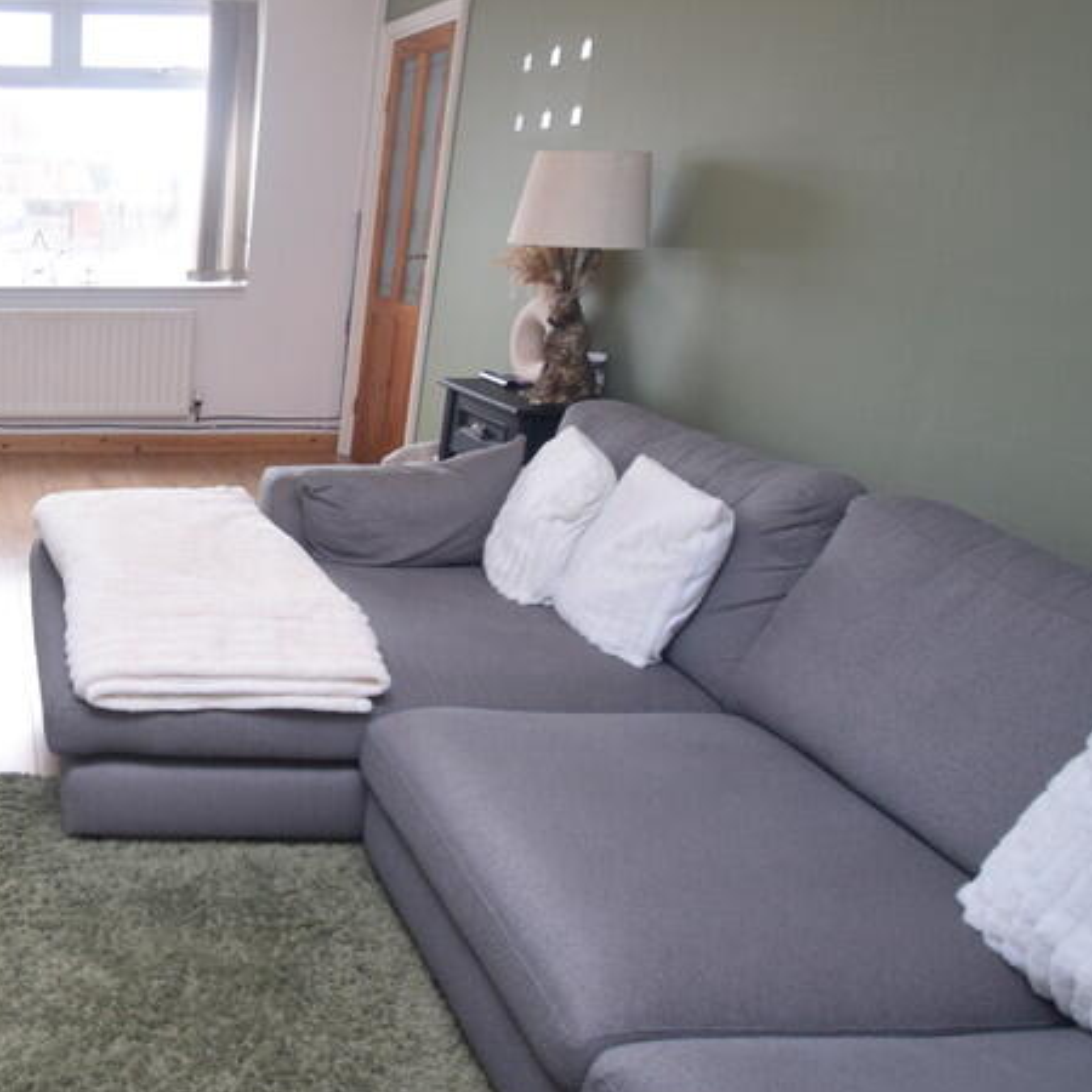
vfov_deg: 55.6
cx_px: 22
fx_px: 1035
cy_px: 552
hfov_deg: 47.2
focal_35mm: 29
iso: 640
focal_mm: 10
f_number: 4.5
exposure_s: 1/60
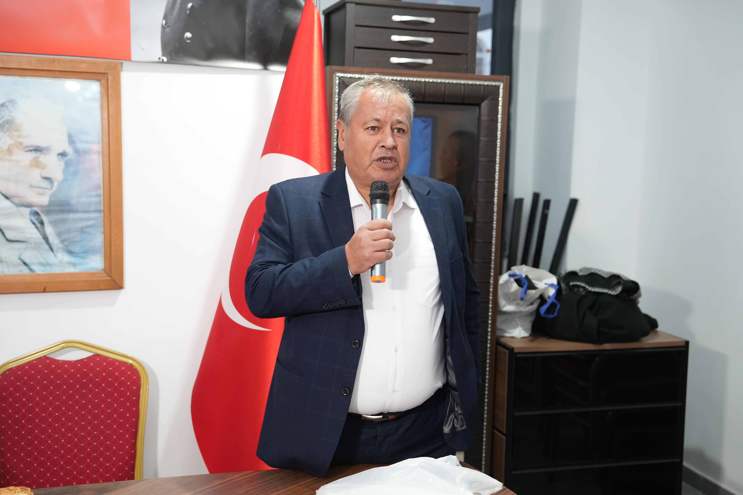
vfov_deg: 29.9
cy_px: 248
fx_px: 929
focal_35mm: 45
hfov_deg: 43.6
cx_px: 372
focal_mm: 45
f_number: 2.8
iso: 3200
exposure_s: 1/100
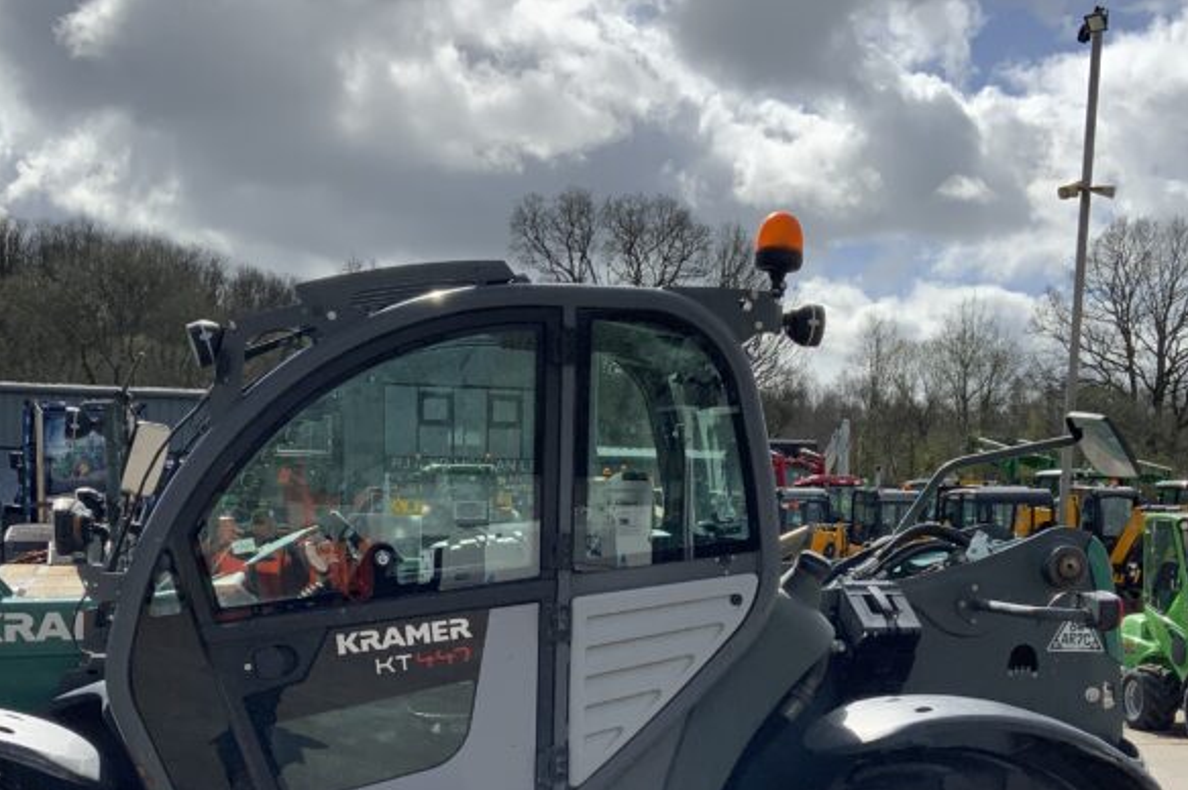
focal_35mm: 53
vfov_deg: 25.1
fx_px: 1748
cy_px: 615
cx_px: 538
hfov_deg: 37.5
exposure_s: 1/3125
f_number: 1.8
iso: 20
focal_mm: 3
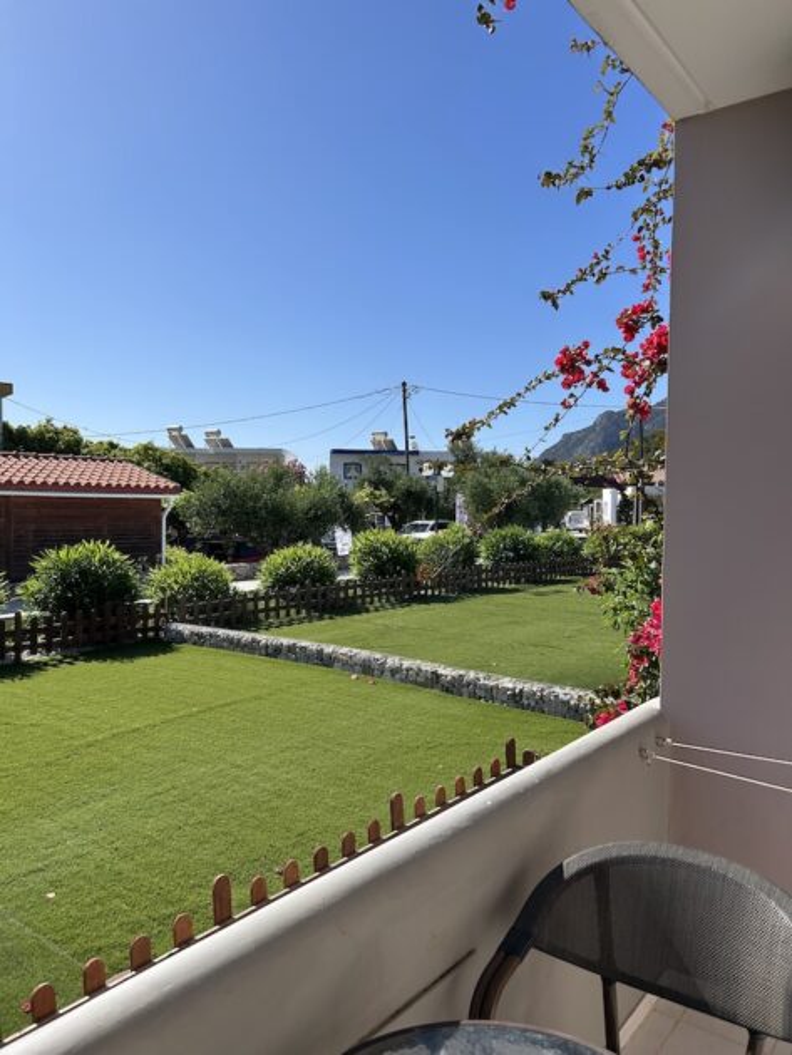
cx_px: 396
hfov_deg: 53.1
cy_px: 528
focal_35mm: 26
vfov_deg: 67.3
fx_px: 793
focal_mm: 5.7
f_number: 1.5
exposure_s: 1/4630
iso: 50
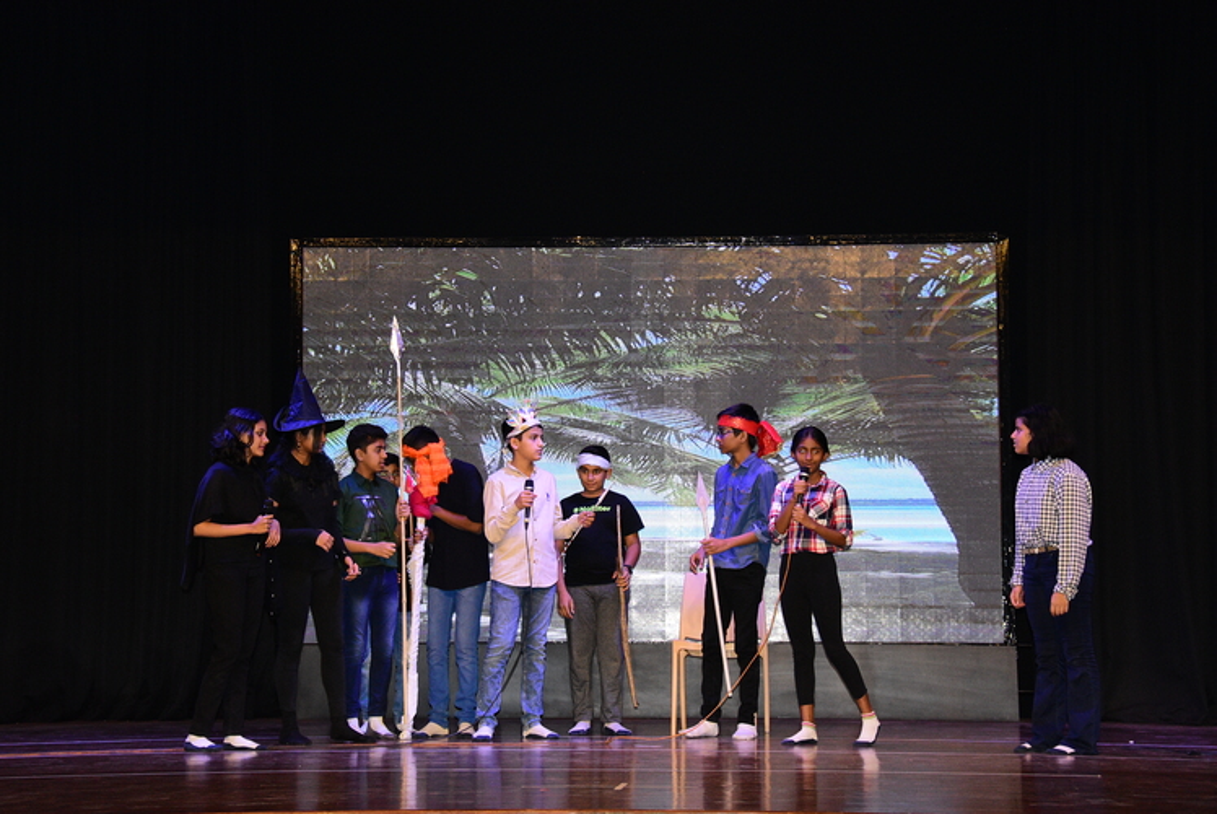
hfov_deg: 27.0
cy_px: 407
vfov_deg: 18.2
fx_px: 2537
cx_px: 608
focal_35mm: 75
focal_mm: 50
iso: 2000
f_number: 6.3
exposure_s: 1/200
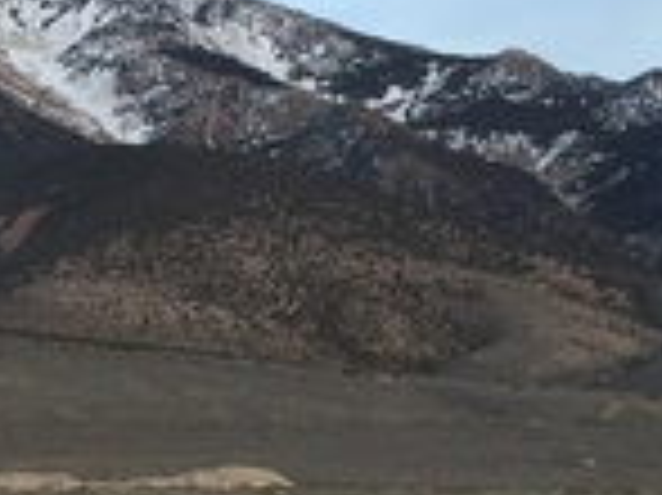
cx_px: -426
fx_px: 2522
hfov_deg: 13.7
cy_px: 297
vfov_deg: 11.2
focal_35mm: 132
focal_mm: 4.15
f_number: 2.2
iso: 32
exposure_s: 1/120
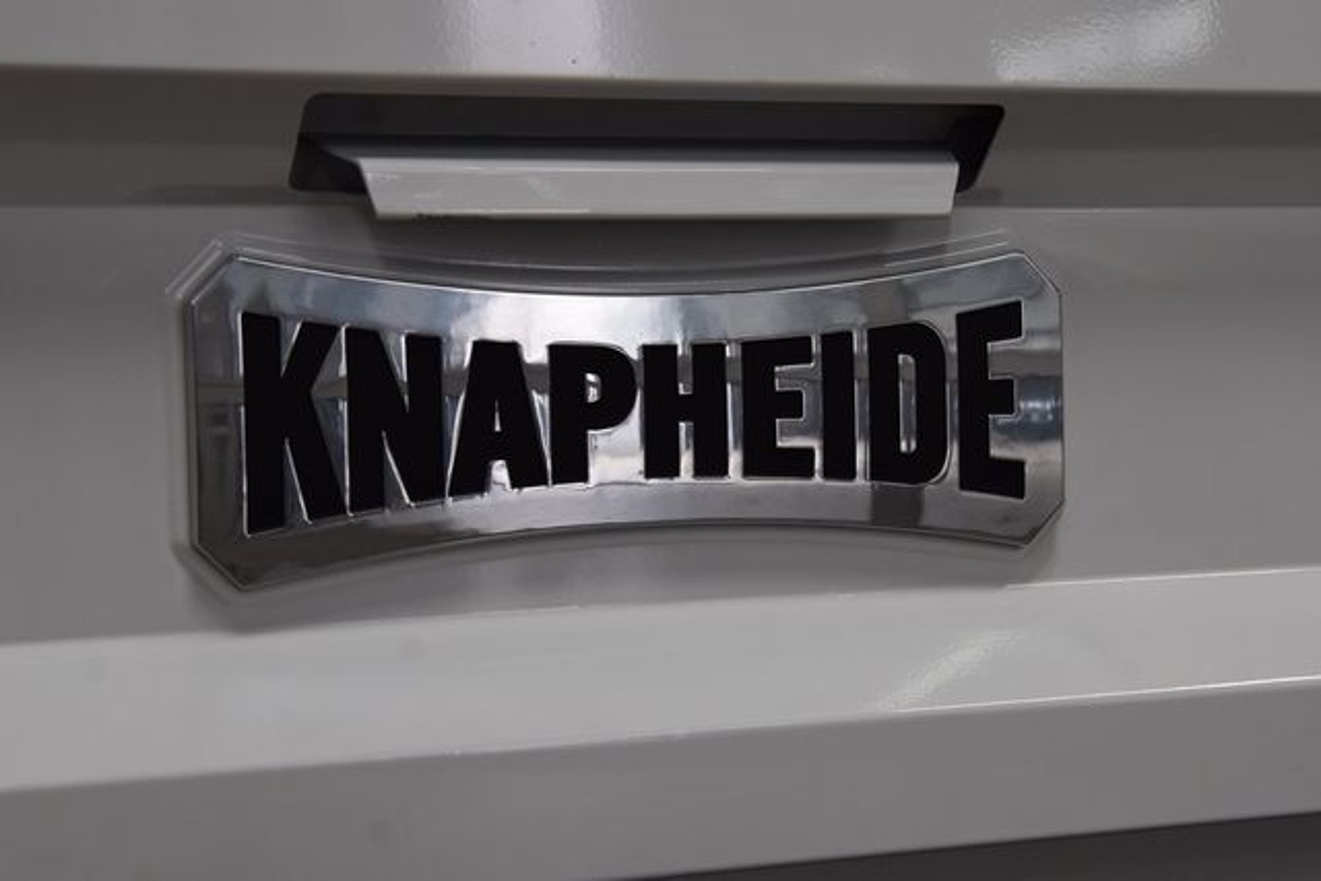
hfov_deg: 27.0
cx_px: 660
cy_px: 440
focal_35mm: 75
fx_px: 2753
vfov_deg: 18.2
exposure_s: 1/40
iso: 400
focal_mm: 50
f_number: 7.1
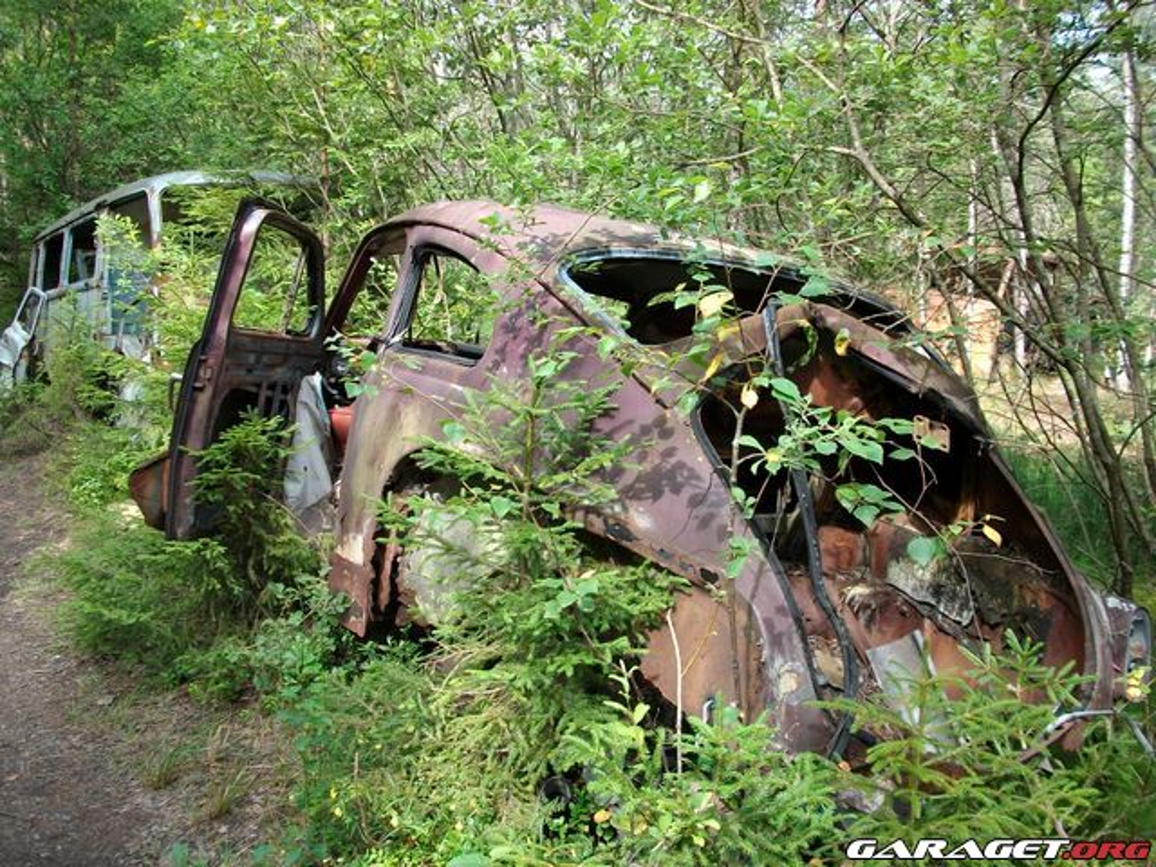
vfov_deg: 44.2
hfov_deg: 56.8
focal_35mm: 32
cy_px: 434
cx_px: 578
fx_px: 1069
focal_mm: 5.7
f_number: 2.9
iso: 80
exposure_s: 1/95.4
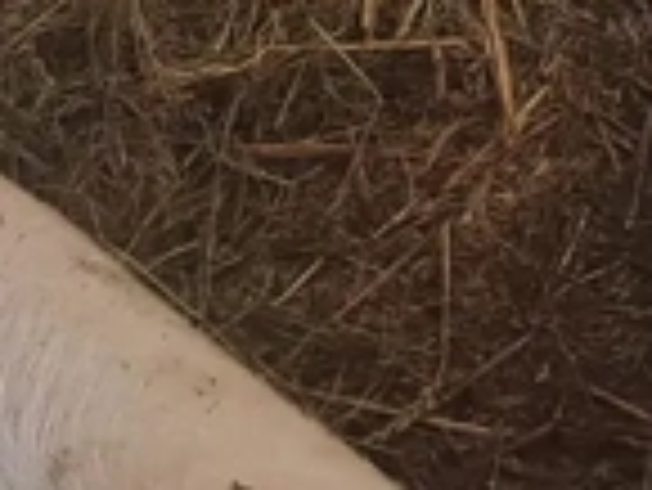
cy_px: -234
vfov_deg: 8.8
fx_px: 3110
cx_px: 737
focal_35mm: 165
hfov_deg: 11.8
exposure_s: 1/100
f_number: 1.8
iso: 50
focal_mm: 5.23
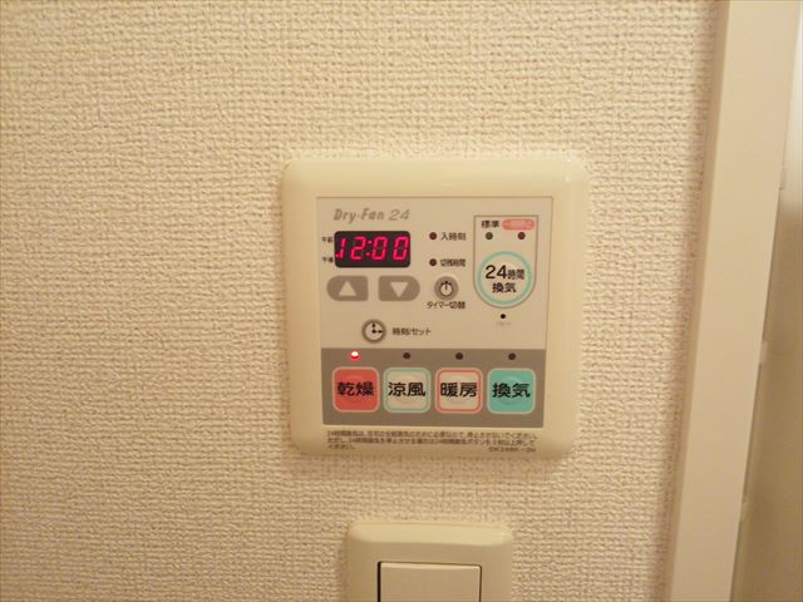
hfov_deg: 65.3
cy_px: 301
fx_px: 626
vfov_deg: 51.4
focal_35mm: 27
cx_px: 402
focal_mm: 2.87
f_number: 2.4
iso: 132
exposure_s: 1/25.6
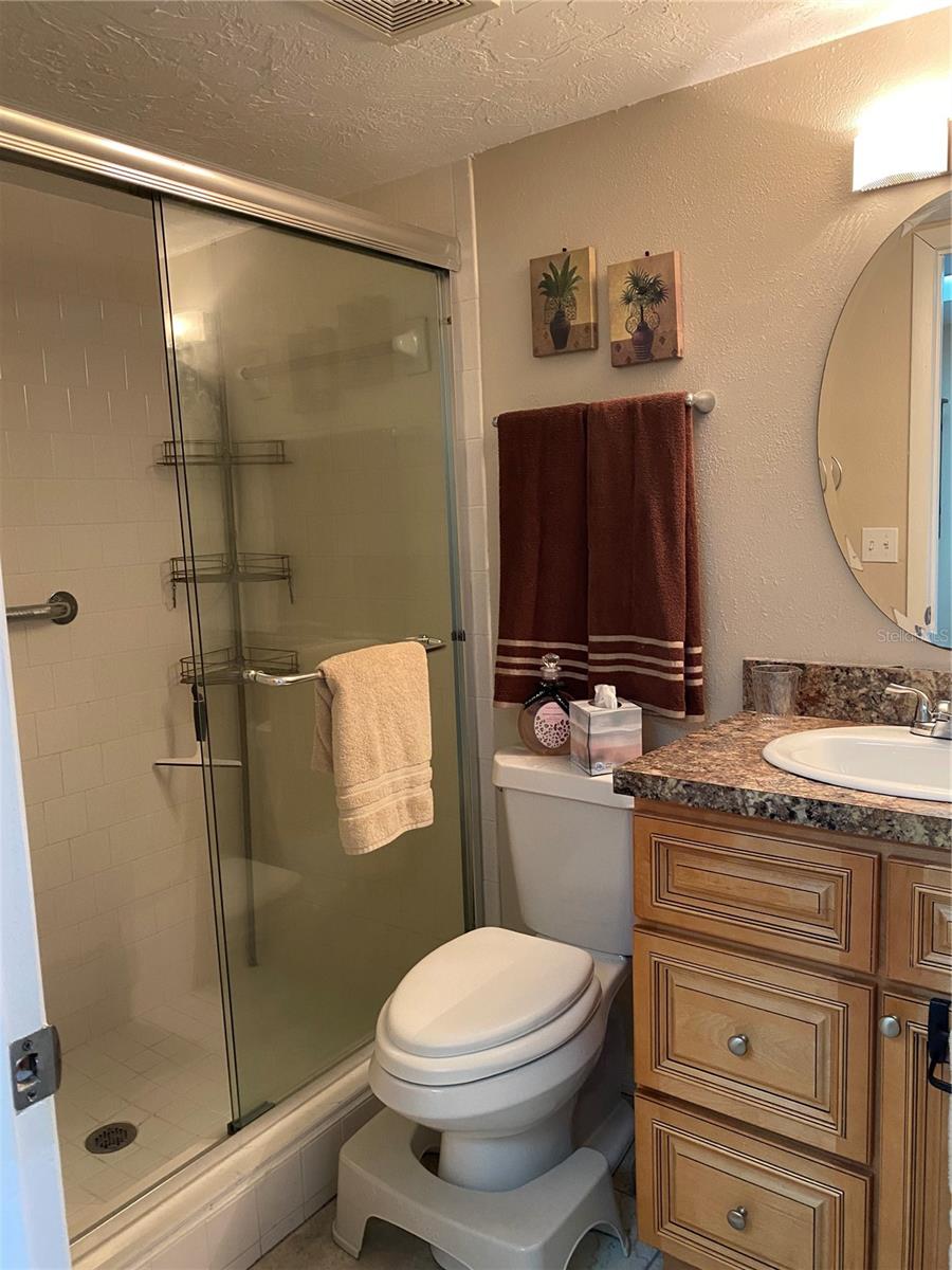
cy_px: 635
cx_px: 476
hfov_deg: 53.1
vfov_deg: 67.3
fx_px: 953
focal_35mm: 26
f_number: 1.8
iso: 250
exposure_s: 1/60
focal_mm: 4.25
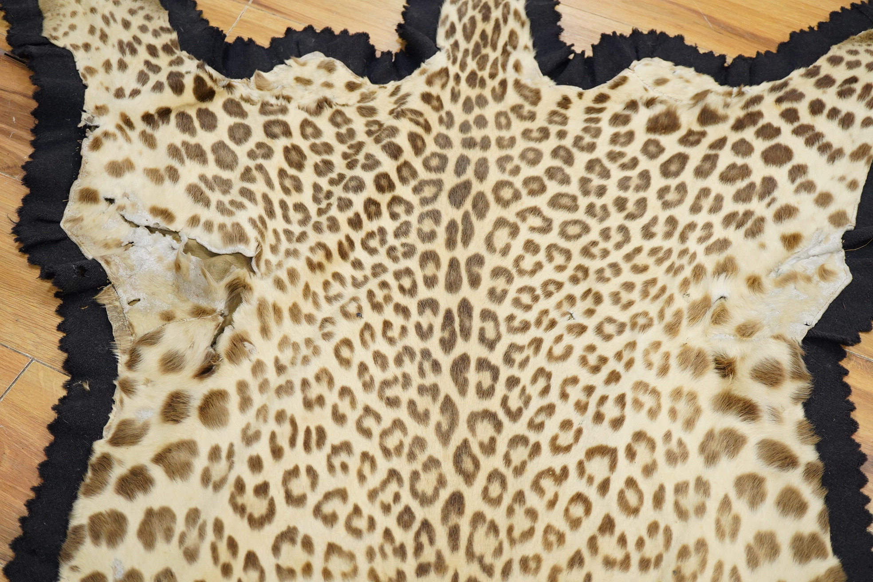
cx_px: 436
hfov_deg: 43.6
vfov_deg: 29.9
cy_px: 291
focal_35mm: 45
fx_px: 1091
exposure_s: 1/125
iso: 1250
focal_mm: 30
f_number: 3.5
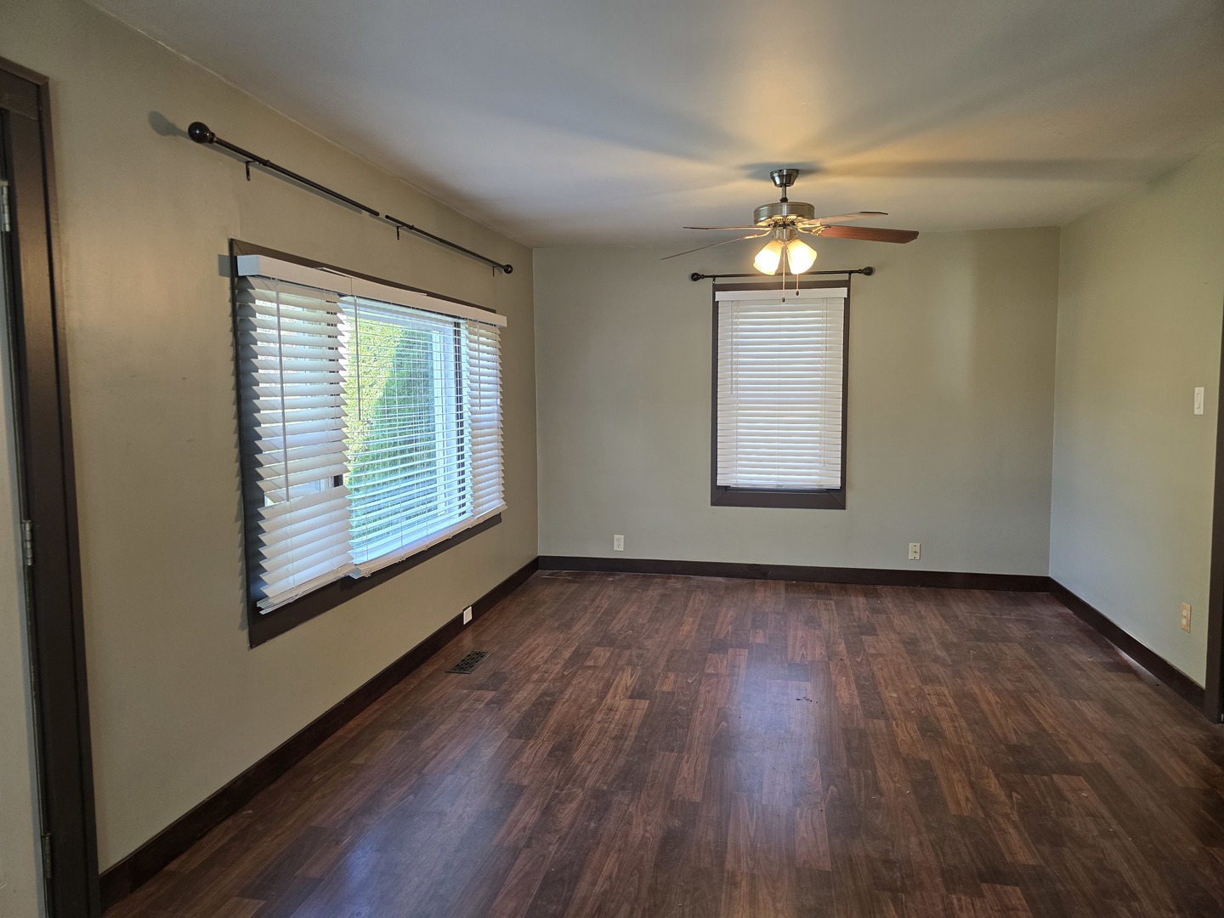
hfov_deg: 73.9
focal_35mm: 23
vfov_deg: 58.9
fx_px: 813
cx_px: 612
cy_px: 459
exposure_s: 1/120
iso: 125
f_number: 1.7
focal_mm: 6.3
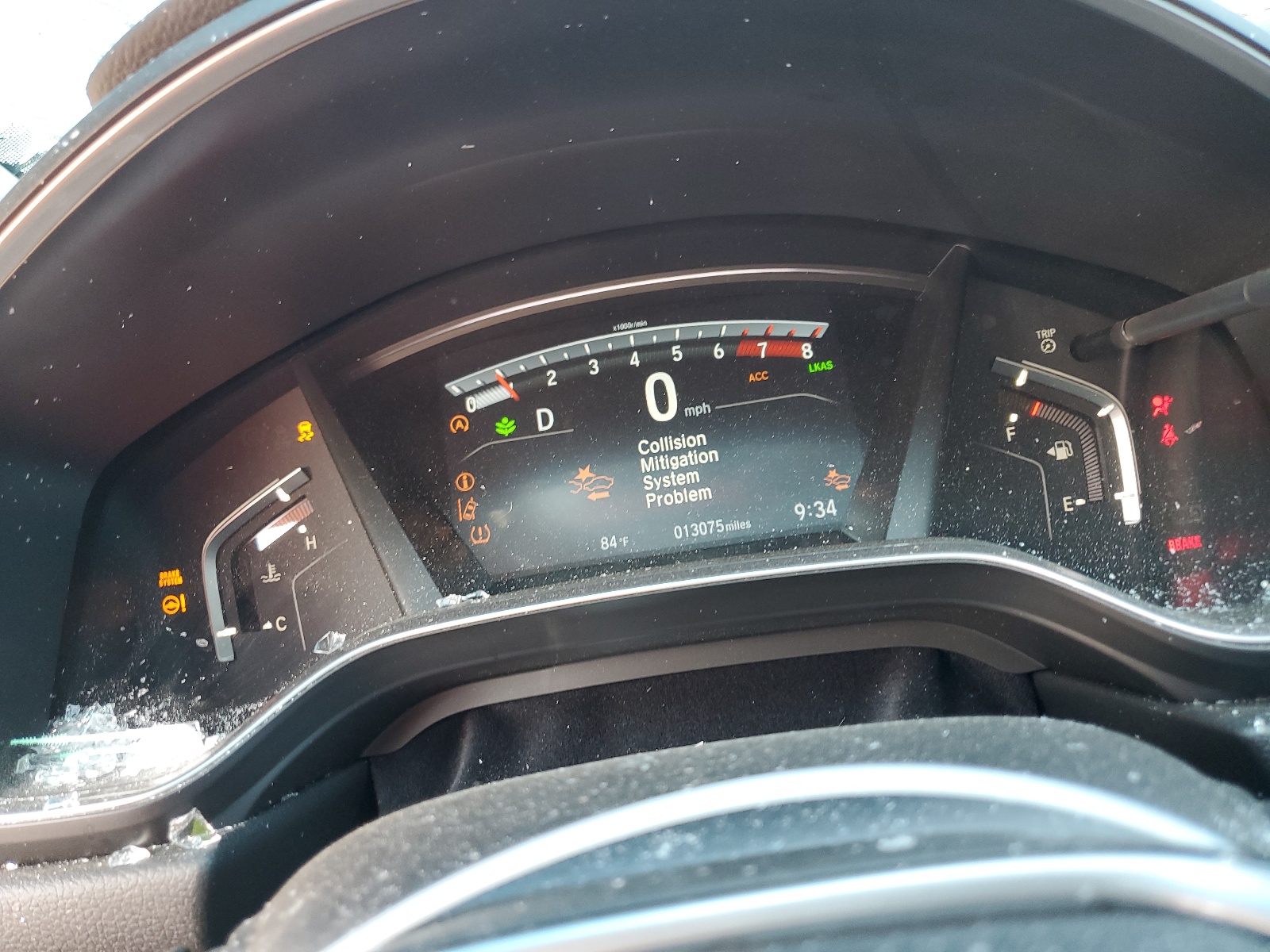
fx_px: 954
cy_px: 476
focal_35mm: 26
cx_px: 635
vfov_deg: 53.1
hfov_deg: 67.3
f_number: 1.5
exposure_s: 1/60.2
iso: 84
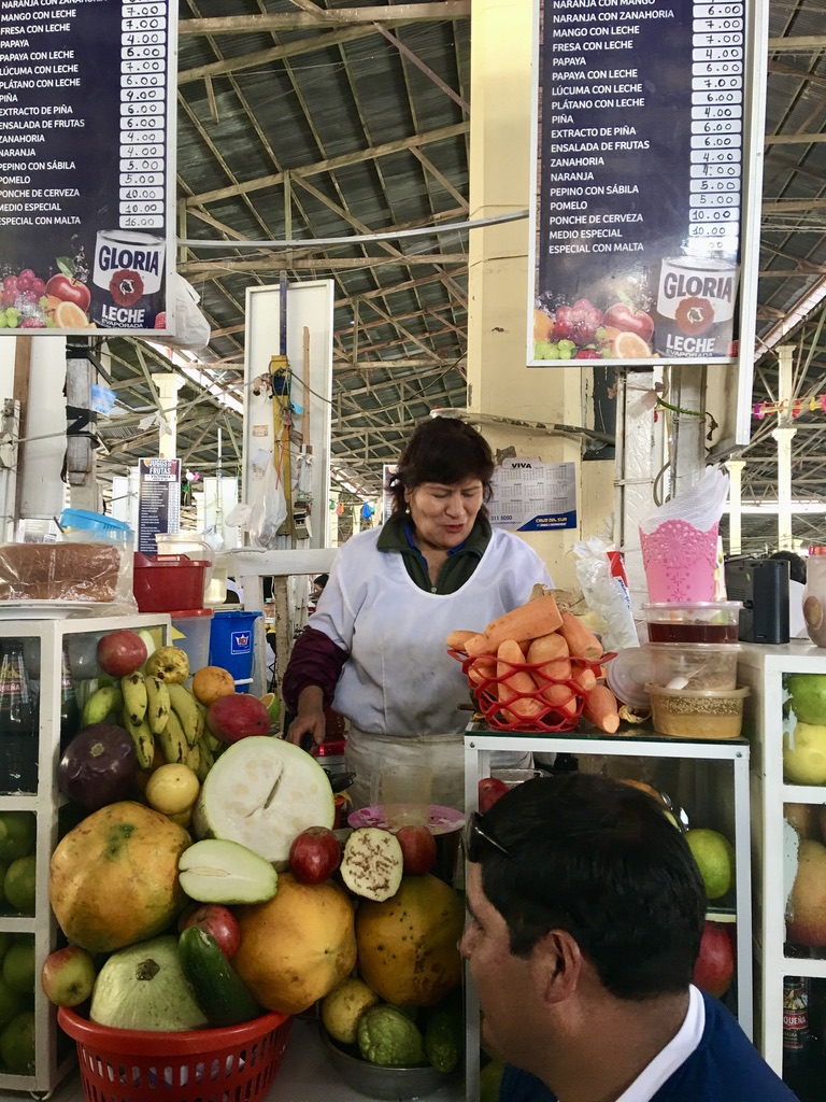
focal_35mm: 29
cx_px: 413
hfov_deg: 48.2
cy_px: 551
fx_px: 923
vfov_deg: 61.7
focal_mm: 4.15
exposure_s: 1/15
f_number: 2.2
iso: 40
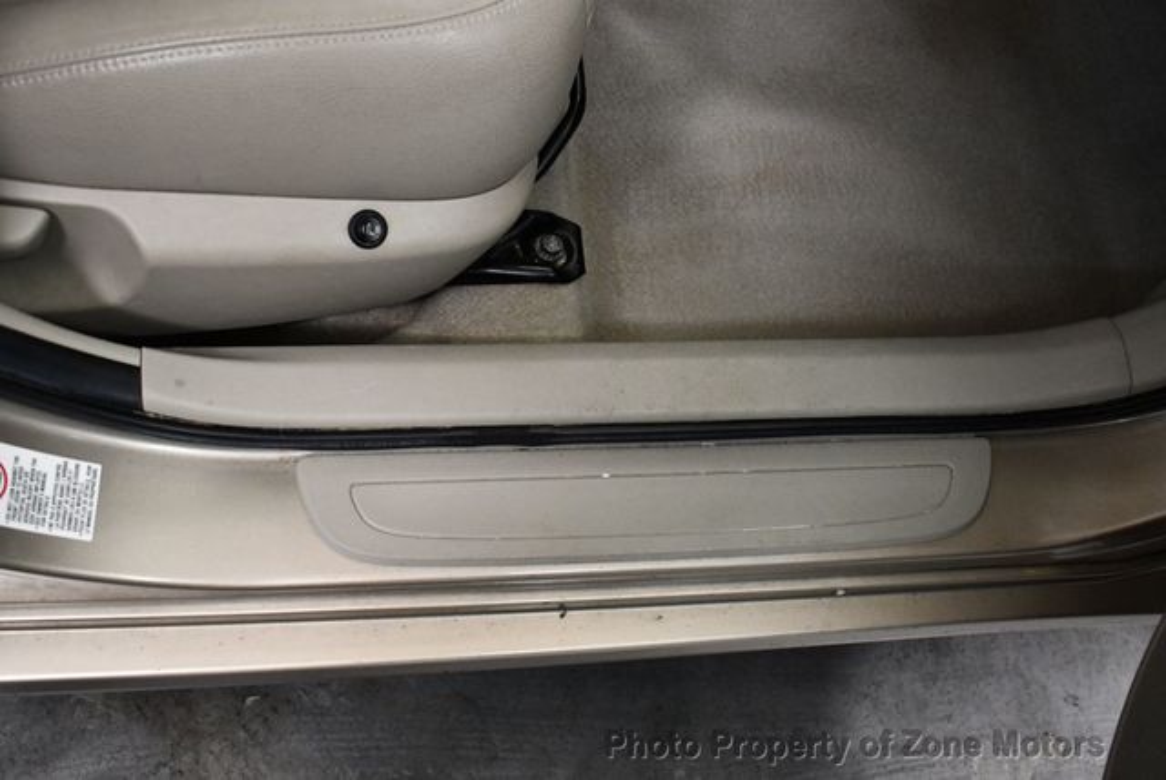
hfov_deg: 53.1
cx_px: 583
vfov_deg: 36.9
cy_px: 390
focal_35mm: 36
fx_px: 1167
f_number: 3.5
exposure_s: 1/125
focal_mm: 18
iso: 2000
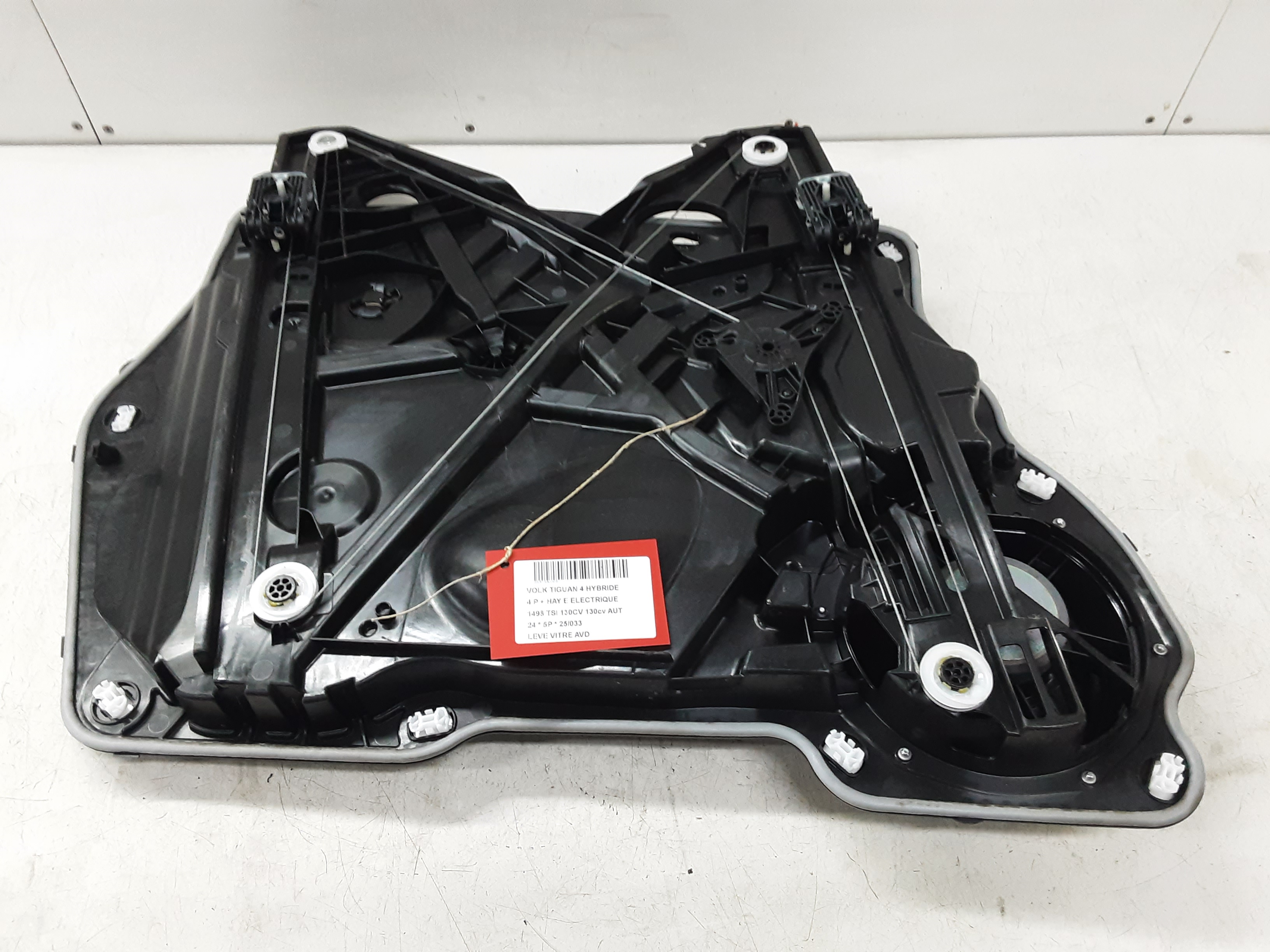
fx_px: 991
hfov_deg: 65.3
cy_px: 476
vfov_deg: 51.4
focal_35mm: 27
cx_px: 635
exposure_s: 1/50
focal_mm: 2.91
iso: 200
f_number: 1.9
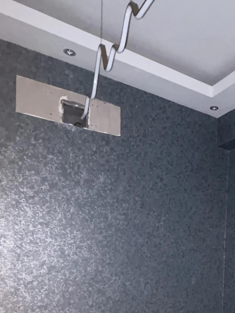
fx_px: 308
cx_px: 198
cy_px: 266
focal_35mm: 34
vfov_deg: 49.6
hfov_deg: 39.6
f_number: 2.2
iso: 400
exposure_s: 1/16
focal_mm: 2.22
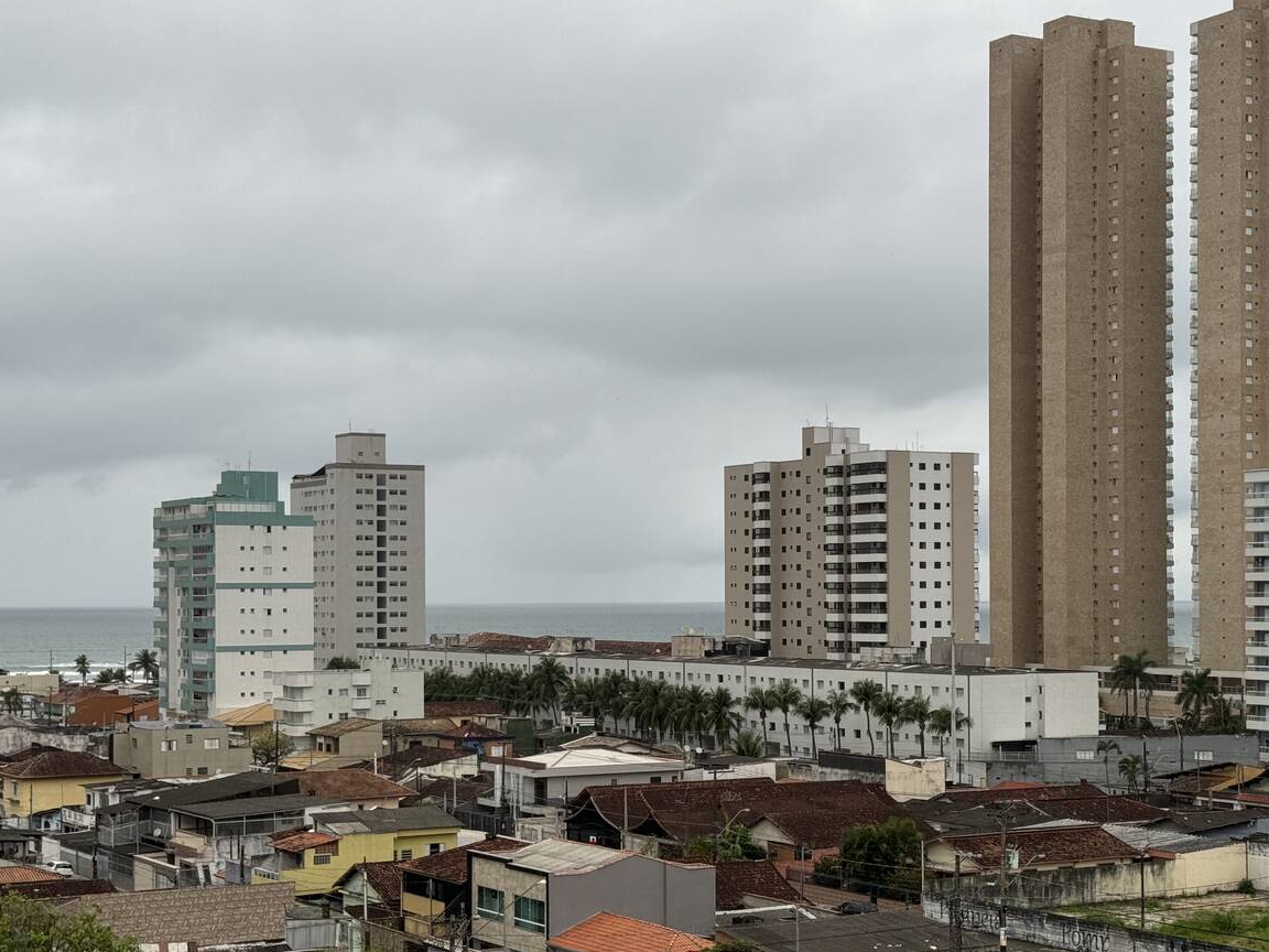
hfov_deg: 32.2
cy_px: 558
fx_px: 2200
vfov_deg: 24.4
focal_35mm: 60
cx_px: 630
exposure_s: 1/664
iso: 64
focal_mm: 6.76
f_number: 1.78
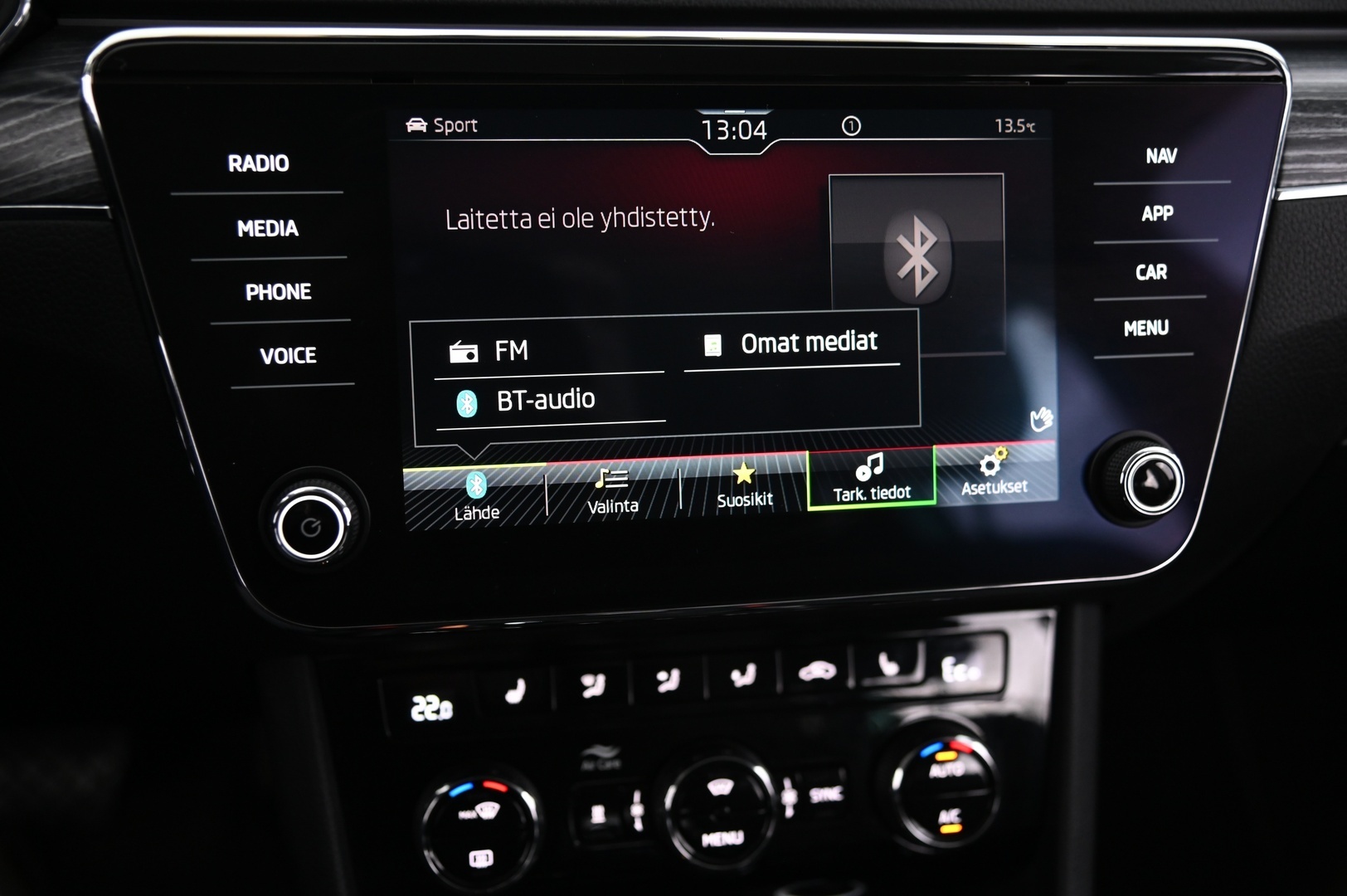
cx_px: 674
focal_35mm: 38
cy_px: 448
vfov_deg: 35.0
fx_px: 1421
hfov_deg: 50.7
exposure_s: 1/20
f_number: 4
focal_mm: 38
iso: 2000
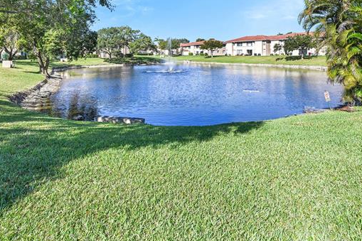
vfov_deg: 54.4
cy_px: 59
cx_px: 177
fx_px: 221
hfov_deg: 78.6
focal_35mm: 22
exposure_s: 1/100
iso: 80
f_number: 10
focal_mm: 14
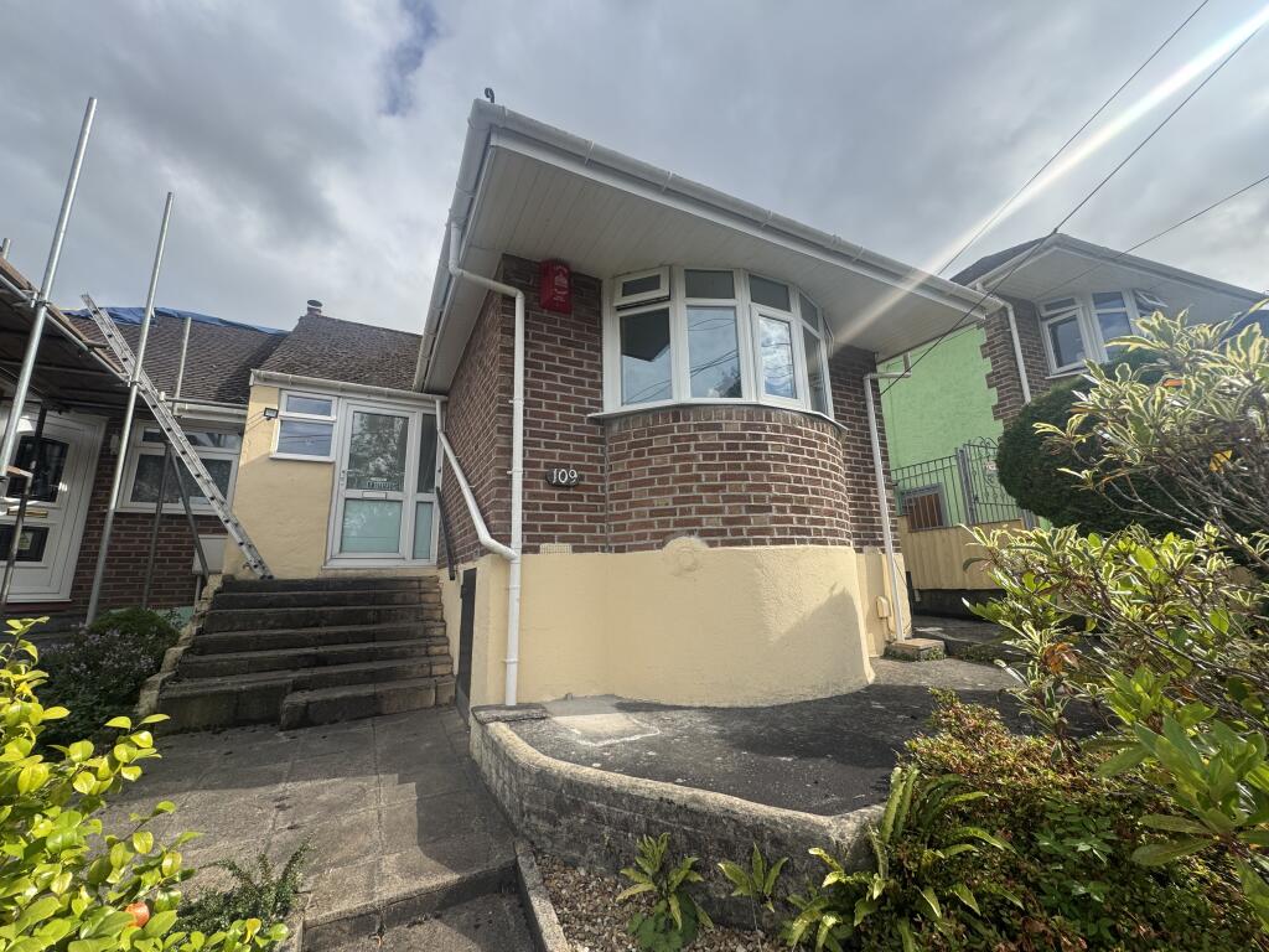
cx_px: 634
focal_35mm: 14
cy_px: 476
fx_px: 513
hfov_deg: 102.1
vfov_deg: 85.7
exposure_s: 1/1160
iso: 40
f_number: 2.2
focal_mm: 2.22
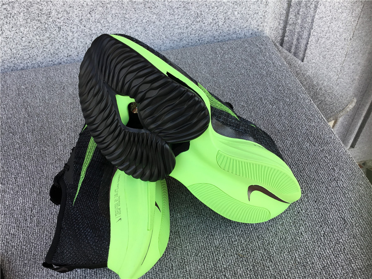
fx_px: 333
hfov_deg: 58.4
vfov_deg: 45.4
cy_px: 140
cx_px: 186
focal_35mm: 31
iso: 25
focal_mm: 3.3
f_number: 2.4
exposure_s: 1/126
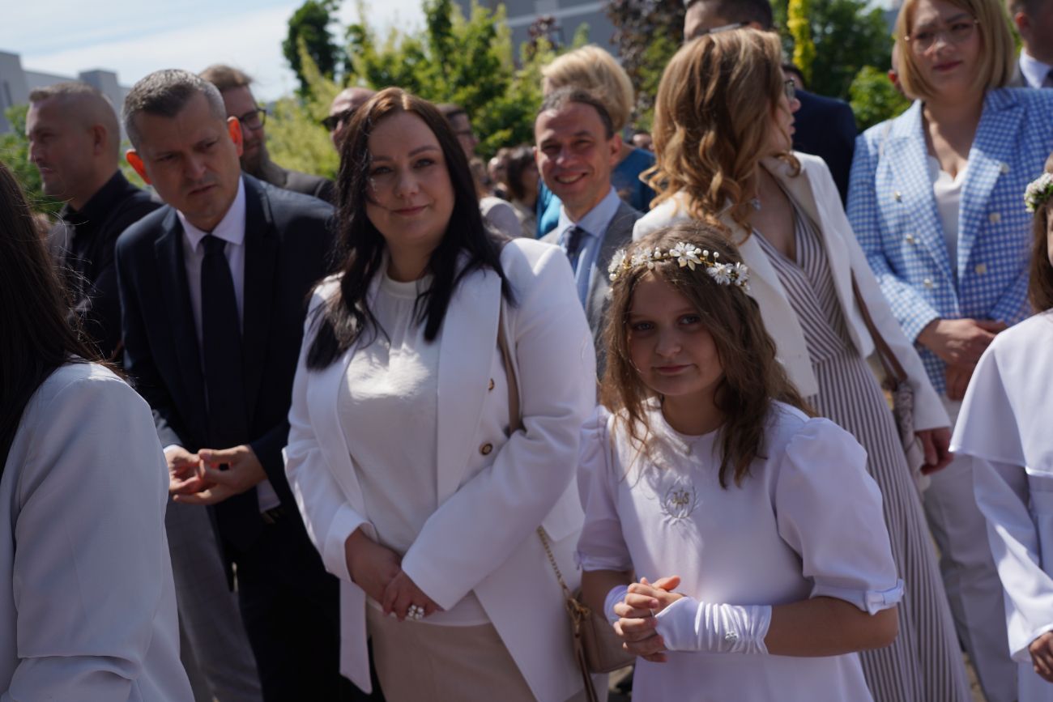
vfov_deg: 34.2
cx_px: 526
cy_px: 351
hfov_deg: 49.5
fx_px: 1141
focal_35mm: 39
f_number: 6.3
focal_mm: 39
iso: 100
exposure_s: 1/640
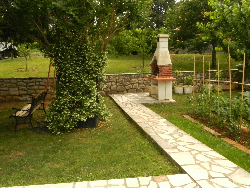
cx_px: 125
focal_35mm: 32
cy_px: 94
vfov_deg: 44.2
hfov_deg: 56.8
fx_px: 231
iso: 1600
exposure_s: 1/1500
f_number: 6.3
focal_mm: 5.6
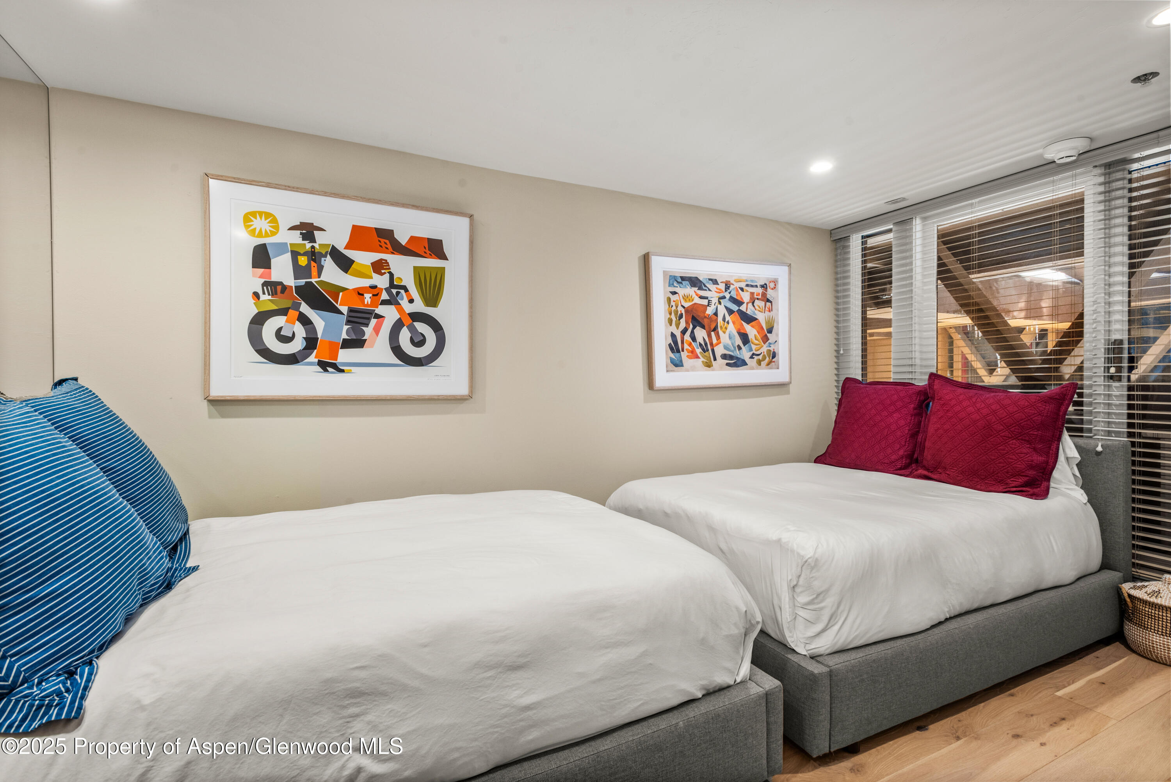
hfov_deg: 93.3
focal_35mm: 17
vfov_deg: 70.5
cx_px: 586
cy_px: 391
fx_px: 553
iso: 400
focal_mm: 17
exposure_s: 1/2.5
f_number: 10
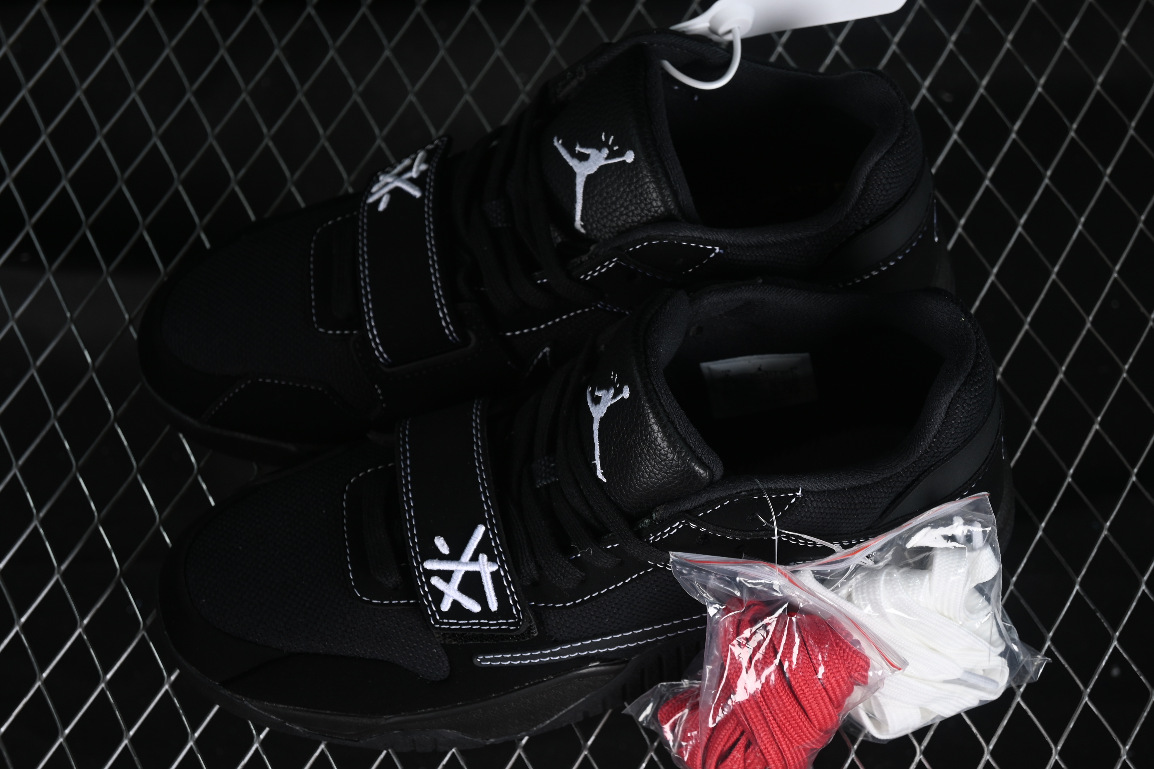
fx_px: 2404
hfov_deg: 27.0
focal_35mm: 75
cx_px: 577
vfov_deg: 18.2
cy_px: 384
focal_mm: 50
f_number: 6.3
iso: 160
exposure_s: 1/50
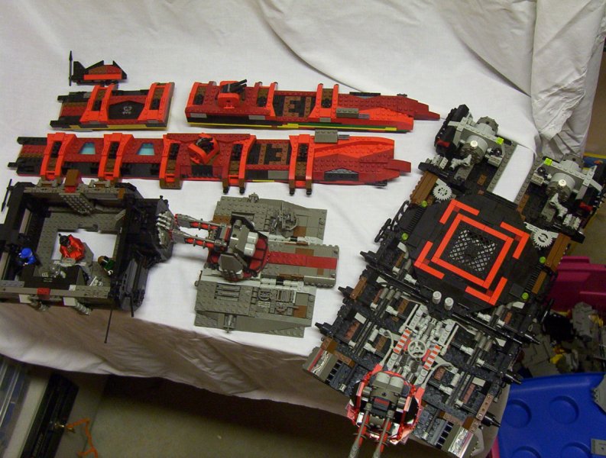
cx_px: 303
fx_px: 755
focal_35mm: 43
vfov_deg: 33.8
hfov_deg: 43.7
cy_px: 229
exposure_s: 1/48.9
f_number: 2.73
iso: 200
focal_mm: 5.77
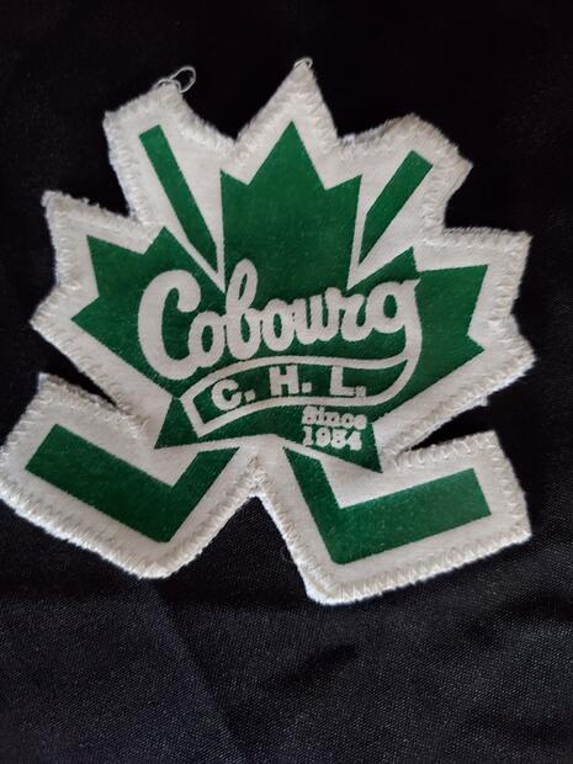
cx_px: 286
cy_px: 382
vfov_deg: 67.3
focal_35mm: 26
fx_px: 574
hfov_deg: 53.1
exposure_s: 1/24
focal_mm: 4.3
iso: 640
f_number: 1.5
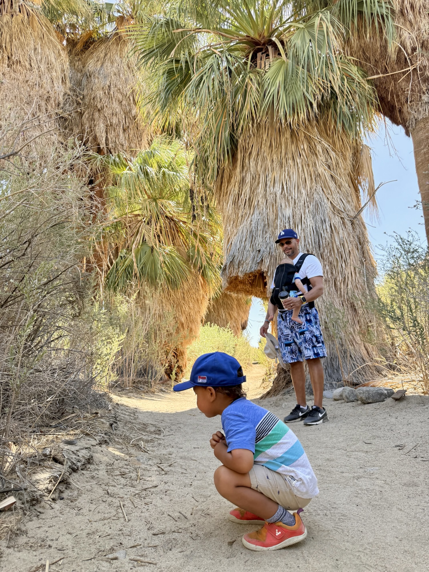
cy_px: 286
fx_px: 397
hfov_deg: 56.8
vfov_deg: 71.6
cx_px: 214
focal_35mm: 24
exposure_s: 1/1046
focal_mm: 6.76
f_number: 1.78
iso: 100
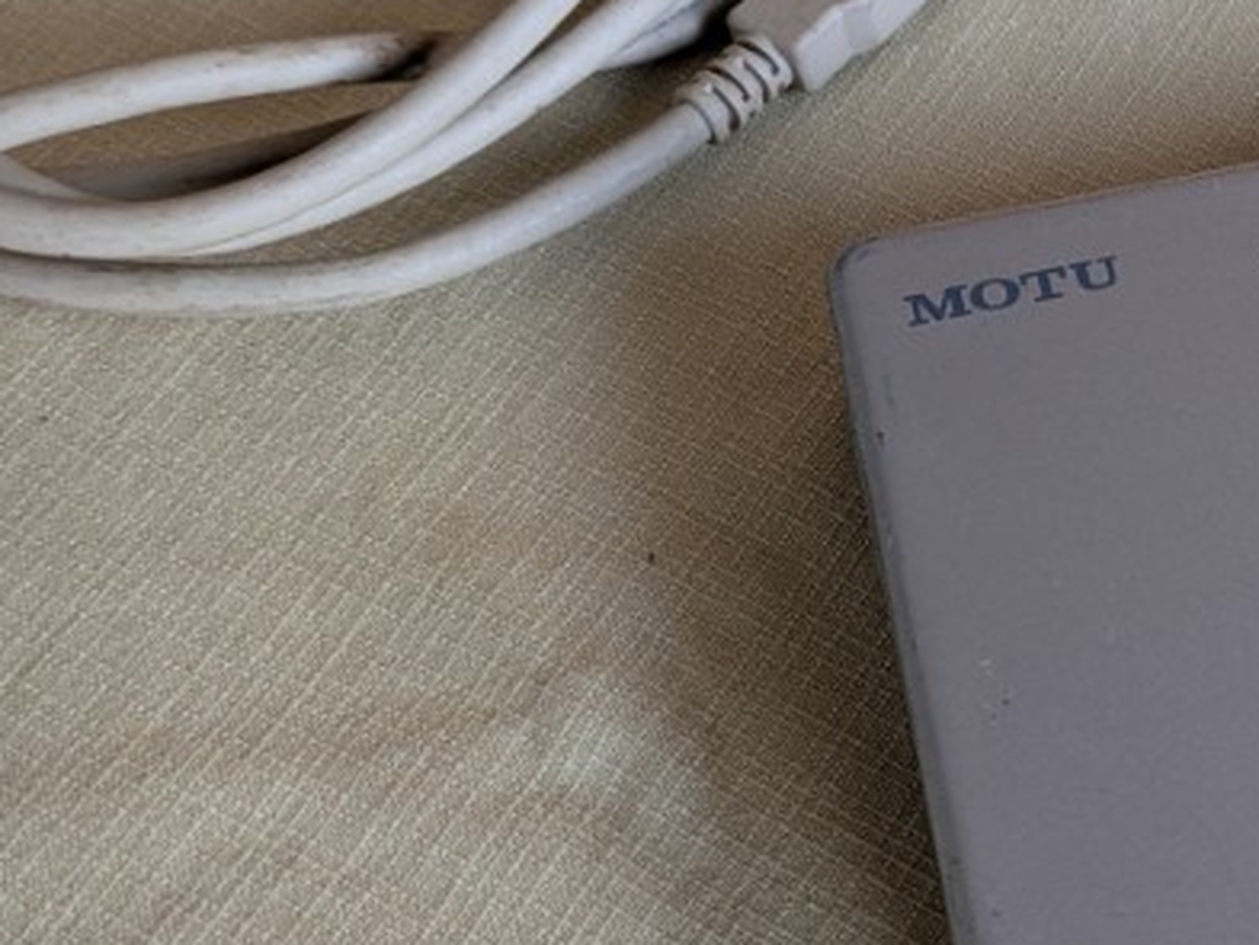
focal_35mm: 65
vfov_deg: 22.5
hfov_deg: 28.6
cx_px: 1148
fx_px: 2365
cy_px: 298
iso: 85
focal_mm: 5.43
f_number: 1.89
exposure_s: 1/100
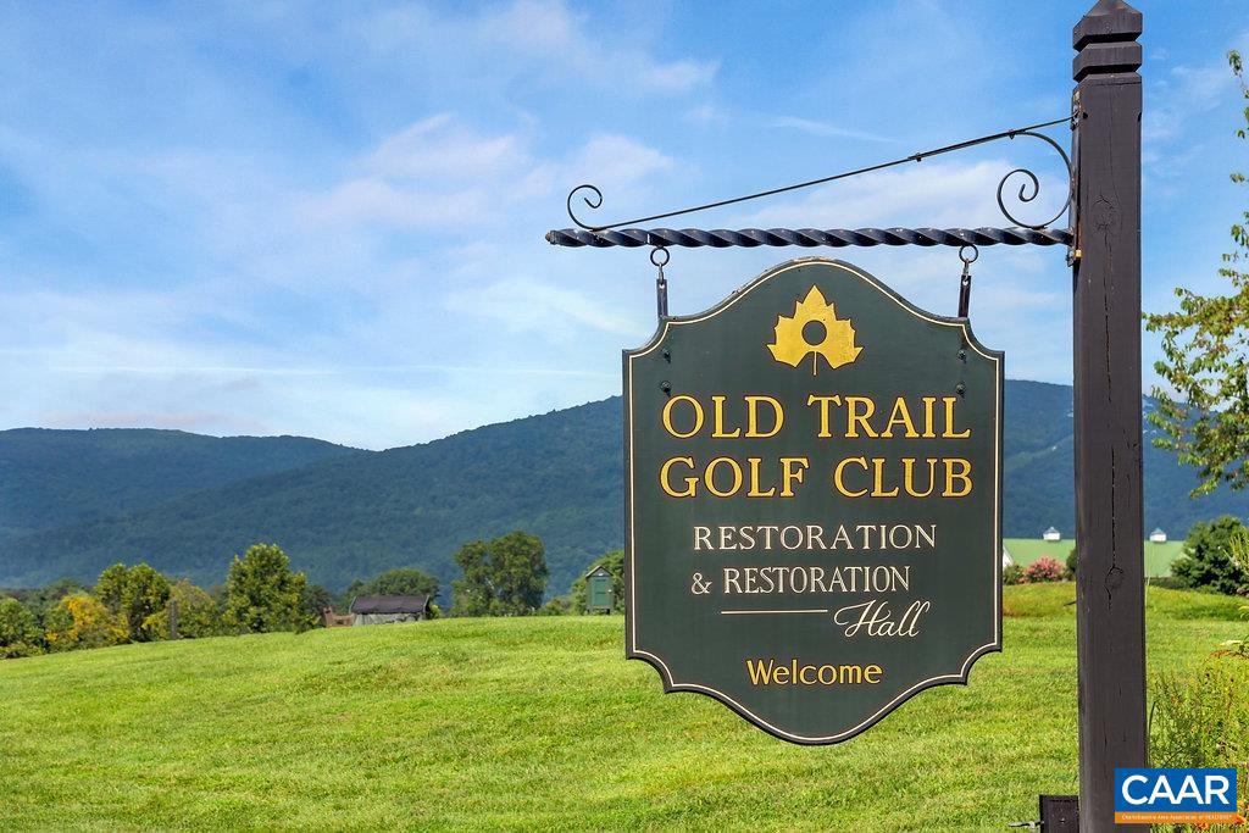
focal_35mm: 75
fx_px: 2602
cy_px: 416
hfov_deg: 27.0
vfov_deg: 18.2
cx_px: 624
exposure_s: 1/500
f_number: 8
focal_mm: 50
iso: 140
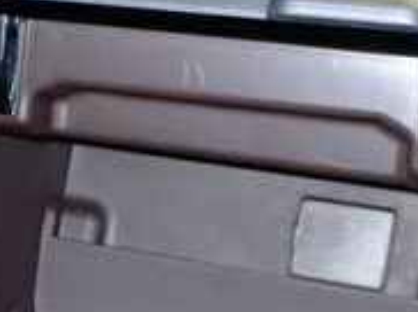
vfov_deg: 14.8
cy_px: 264
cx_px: 158
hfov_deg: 19.8
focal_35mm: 99
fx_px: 1194
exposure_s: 1/30
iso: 800
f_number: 6.3
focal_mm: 5.4
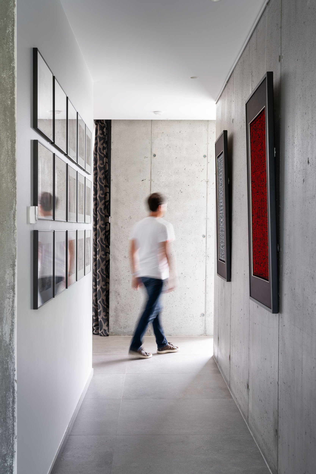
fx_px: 637
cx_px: 158
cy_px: 237
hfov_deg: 27.9
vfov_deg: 40.8
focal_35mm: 48
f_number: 13
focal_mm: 48.4
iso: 160
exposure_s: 1/4
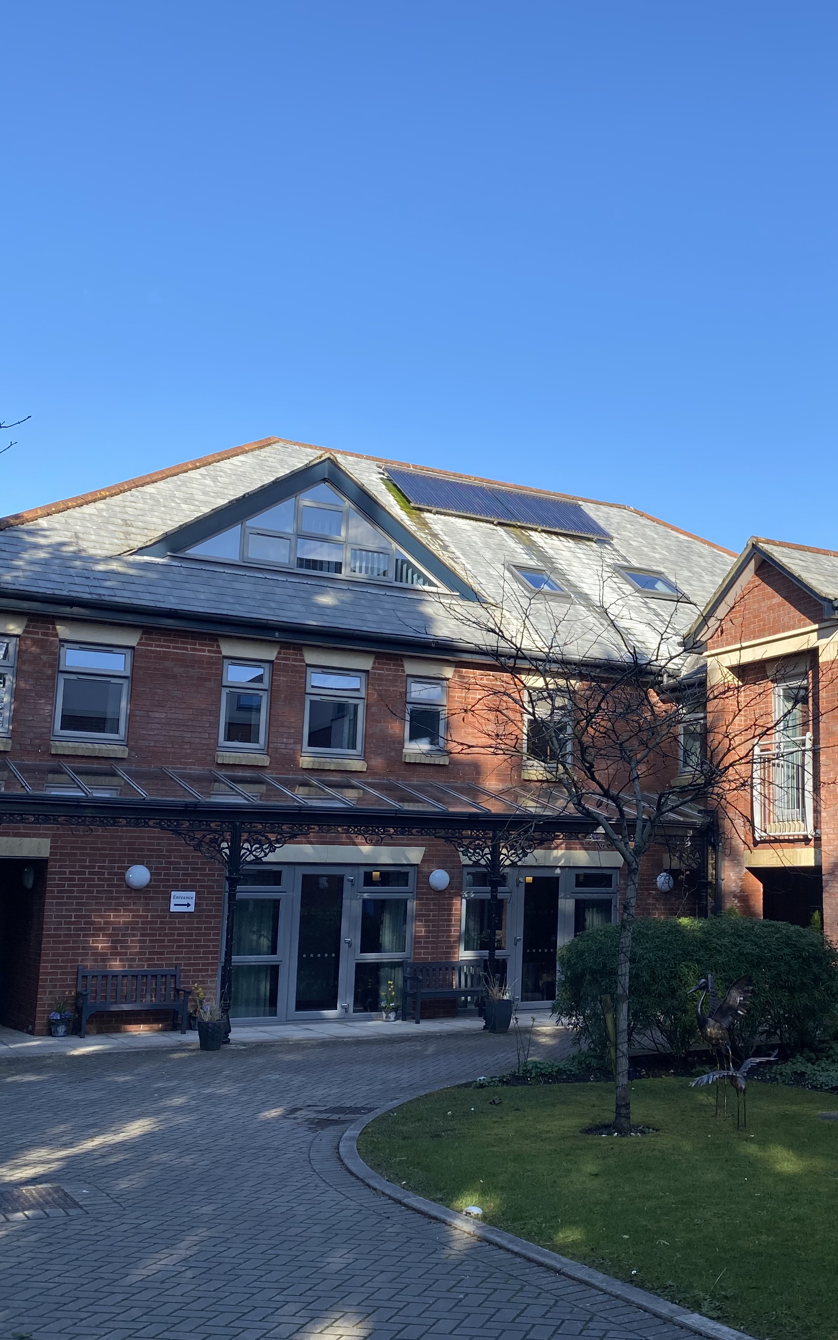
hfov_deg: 33.5
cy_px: 666
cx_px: 664
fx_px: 1352
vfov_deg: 52.7
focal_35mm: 37
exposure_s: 1/1259
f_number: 1.8
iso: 32
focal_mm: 4.25
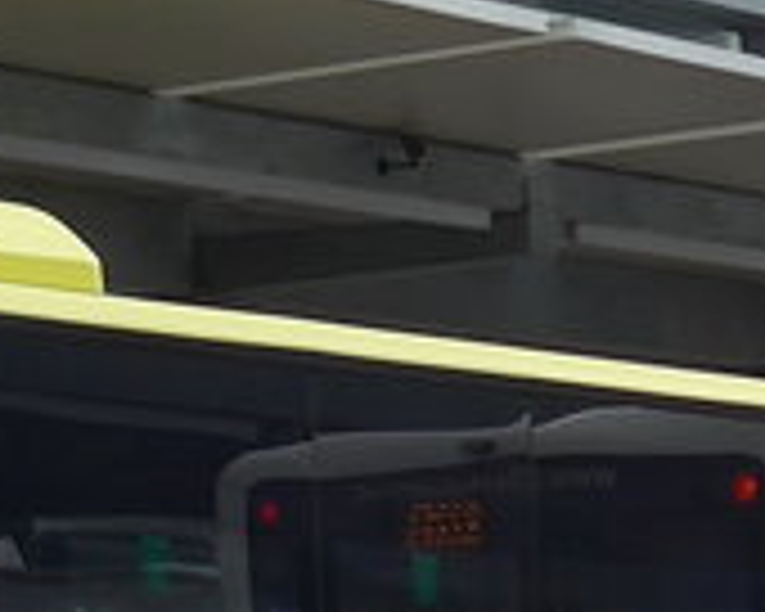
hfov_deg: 6.7
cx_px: -608
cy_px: 112
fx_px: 6407
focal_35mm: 283
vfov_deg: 5.5
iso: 80
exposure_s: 1/500
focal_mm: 8.4
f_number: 2.8
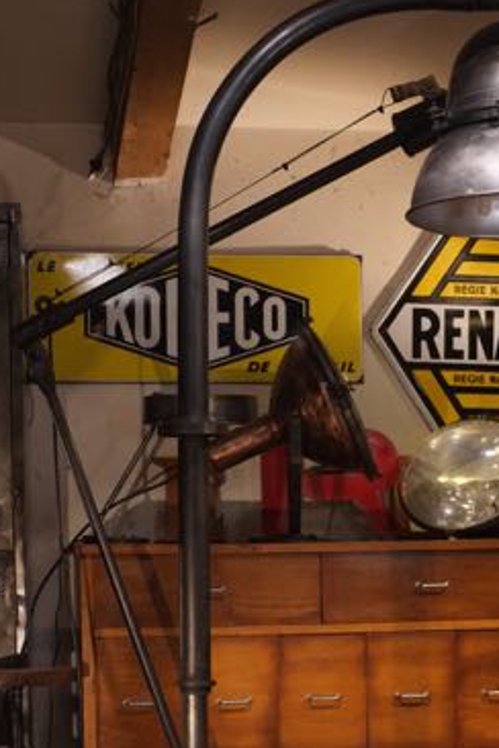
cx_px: 366
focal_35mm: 87
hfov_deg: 15.6
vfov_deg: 23.2
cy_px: 554
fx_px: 1809
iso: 2500
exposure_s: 1/125
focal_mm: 35
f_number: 5
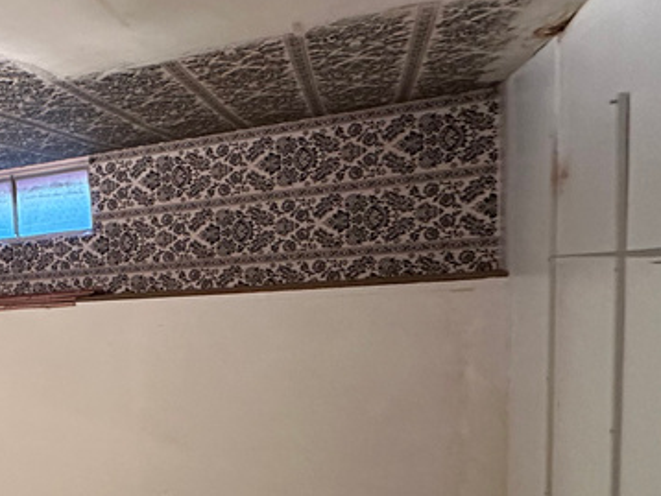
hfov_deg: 36.9
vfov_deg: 35.3
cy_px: 367
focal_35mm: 40
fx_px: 764
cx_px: -114
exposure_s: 1/60
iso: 640
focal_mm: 2.22
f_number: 2.2
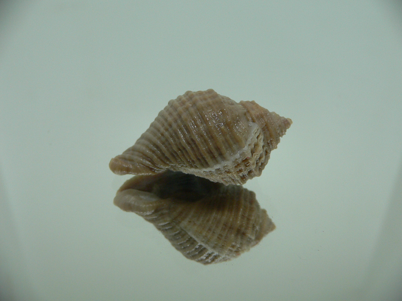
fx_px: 406
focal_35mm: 35
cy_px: 150
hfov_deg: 52.6
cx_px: 201
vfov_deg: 40.7
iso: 150
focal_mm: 4.6
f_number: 2.8
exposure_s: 1/60
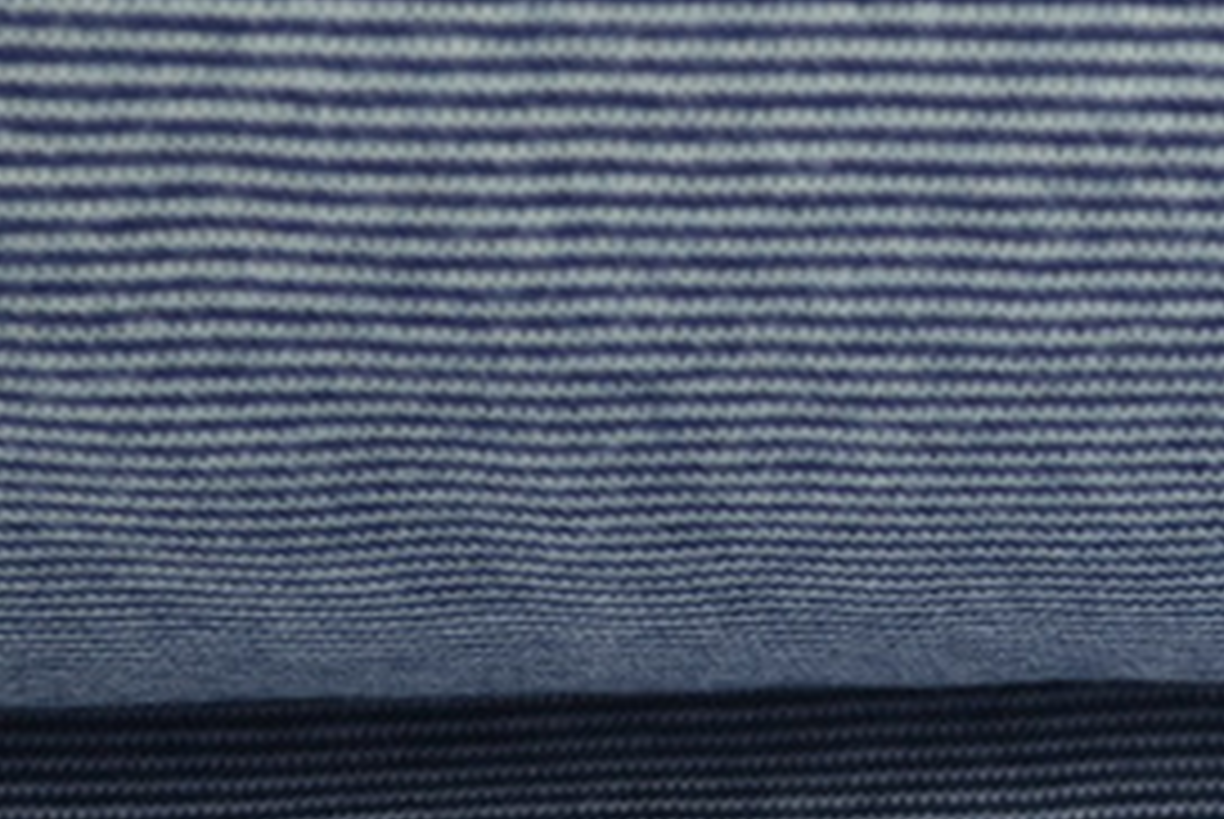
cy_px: 760
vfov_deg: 5.0
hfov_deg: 7.3
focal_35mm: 275
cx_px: 1976
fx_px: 9360
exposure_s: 1/25
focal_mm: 46
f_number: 5.6
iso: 100
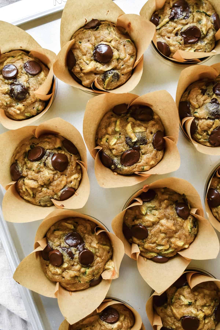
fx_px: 371
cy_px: 165
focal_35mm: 40
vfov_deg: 47.9
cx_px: 110
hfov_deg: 33.0
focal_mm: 27
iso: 220
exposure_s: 1/125
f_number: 5.6
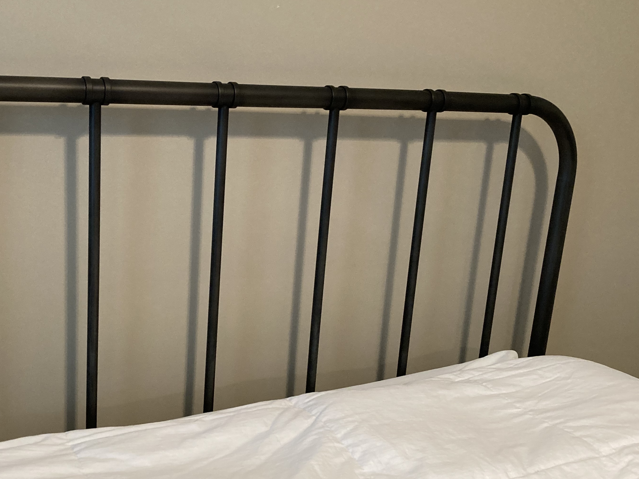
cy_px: 269
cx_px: 246
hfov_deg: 44.5
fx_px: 775
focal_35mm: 42
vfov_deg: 34.3
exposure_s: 1/60
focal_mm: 3.99
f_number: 1.8
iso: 250
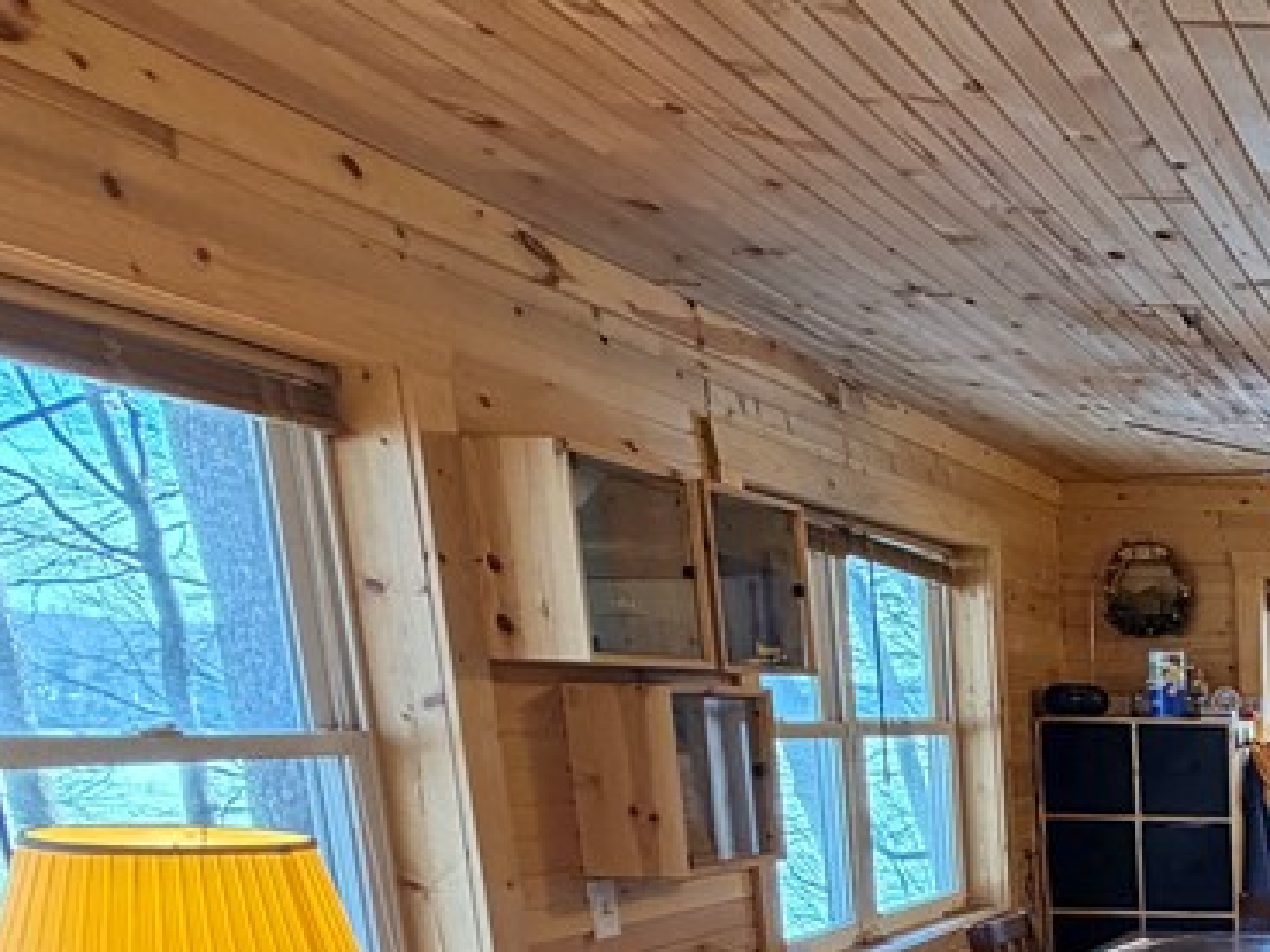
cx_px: 1588
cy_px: 1021
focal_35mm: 39
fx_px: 1431
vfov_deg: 32.8
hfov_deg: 35.5
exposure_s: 1/60
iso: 320
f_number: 2.2
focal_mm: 2.22
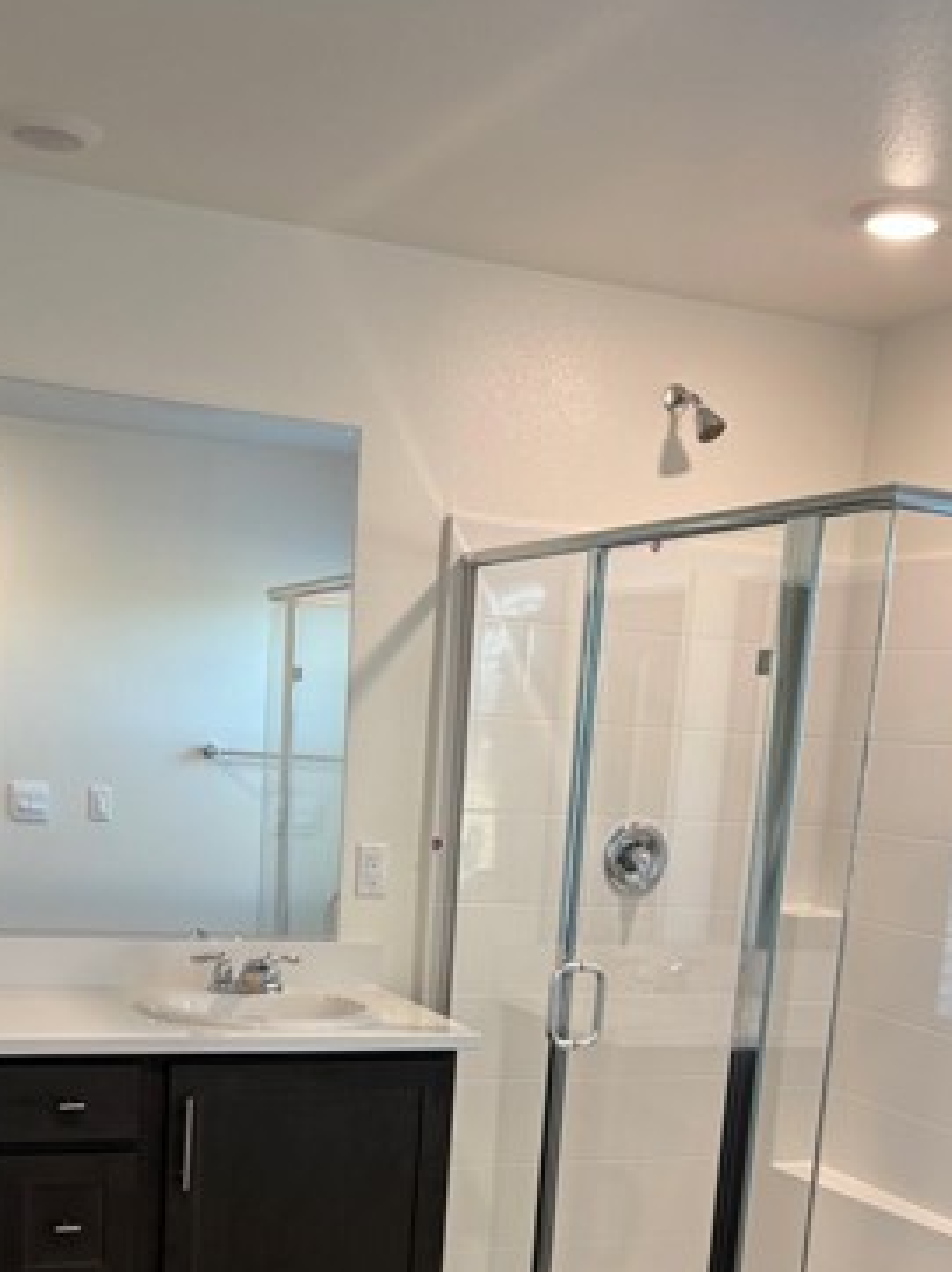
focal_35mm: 46
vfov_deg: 39.0
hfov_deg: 31.5
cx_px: 429
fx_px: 1689
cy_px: 1086
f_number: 1.6
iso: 80
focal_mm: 5.96
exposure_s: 1/60
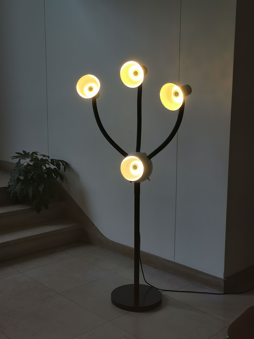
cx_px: 127
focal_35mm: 42
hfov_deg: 34.3
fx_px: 411
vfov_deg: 44.8
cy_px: 170
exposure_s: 1/100
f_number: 1.8
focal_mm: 5.58
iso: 80
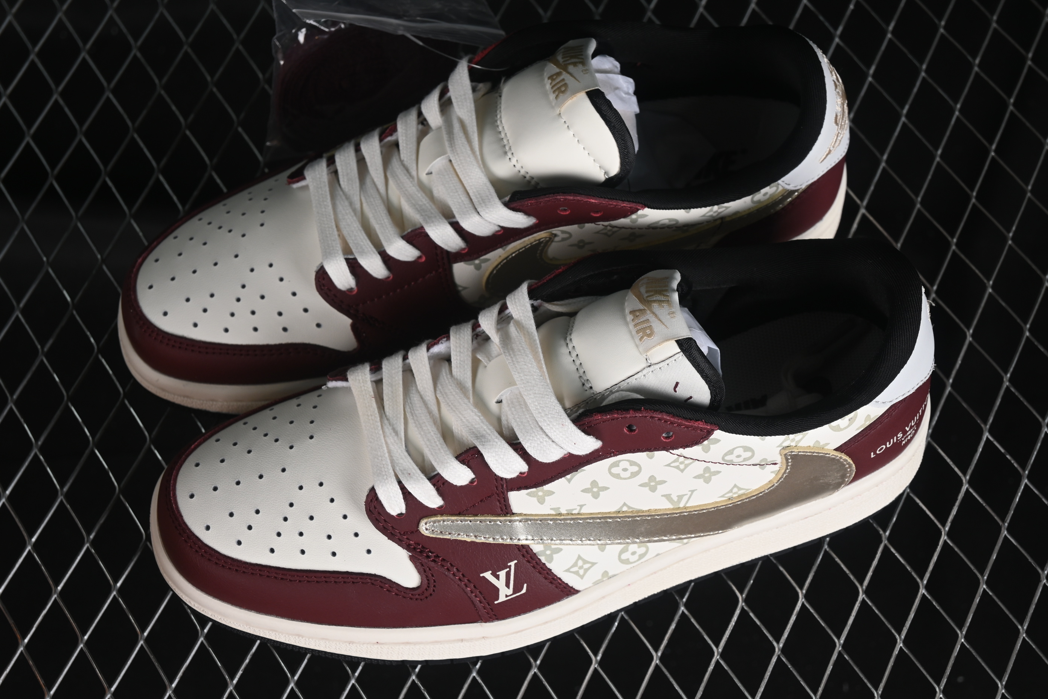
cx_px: 524
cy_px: 350
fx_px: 2183
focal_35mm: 75
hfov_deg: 27.0
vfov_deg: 18.2
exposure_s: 1/80
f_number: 7.1
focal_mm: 50
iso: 160
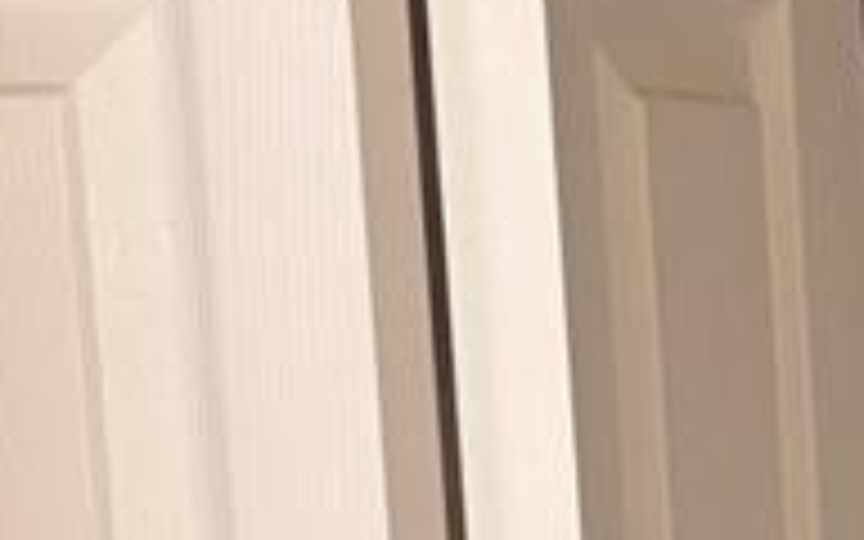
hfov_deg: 11.9
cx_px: 1670
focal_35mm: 159
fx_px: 3744
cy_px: 832
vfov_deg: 8.1
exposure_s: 1/60
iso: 125
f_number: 1.78
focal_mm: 6.76
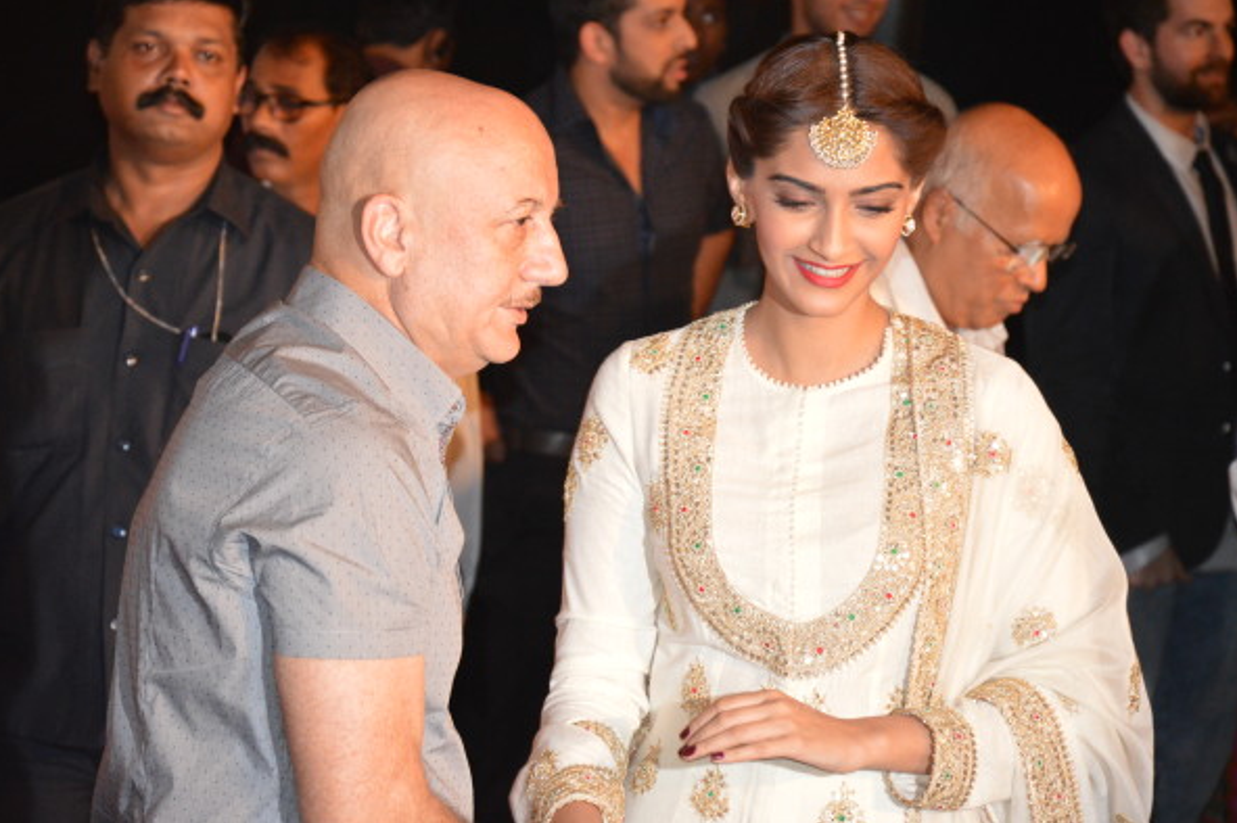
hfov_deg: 12.9
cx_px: 616
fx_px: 5478
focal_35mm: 160
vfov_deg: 8.6
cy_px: 410
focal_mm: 105
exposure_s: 1/60
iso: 2500
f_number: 5.6
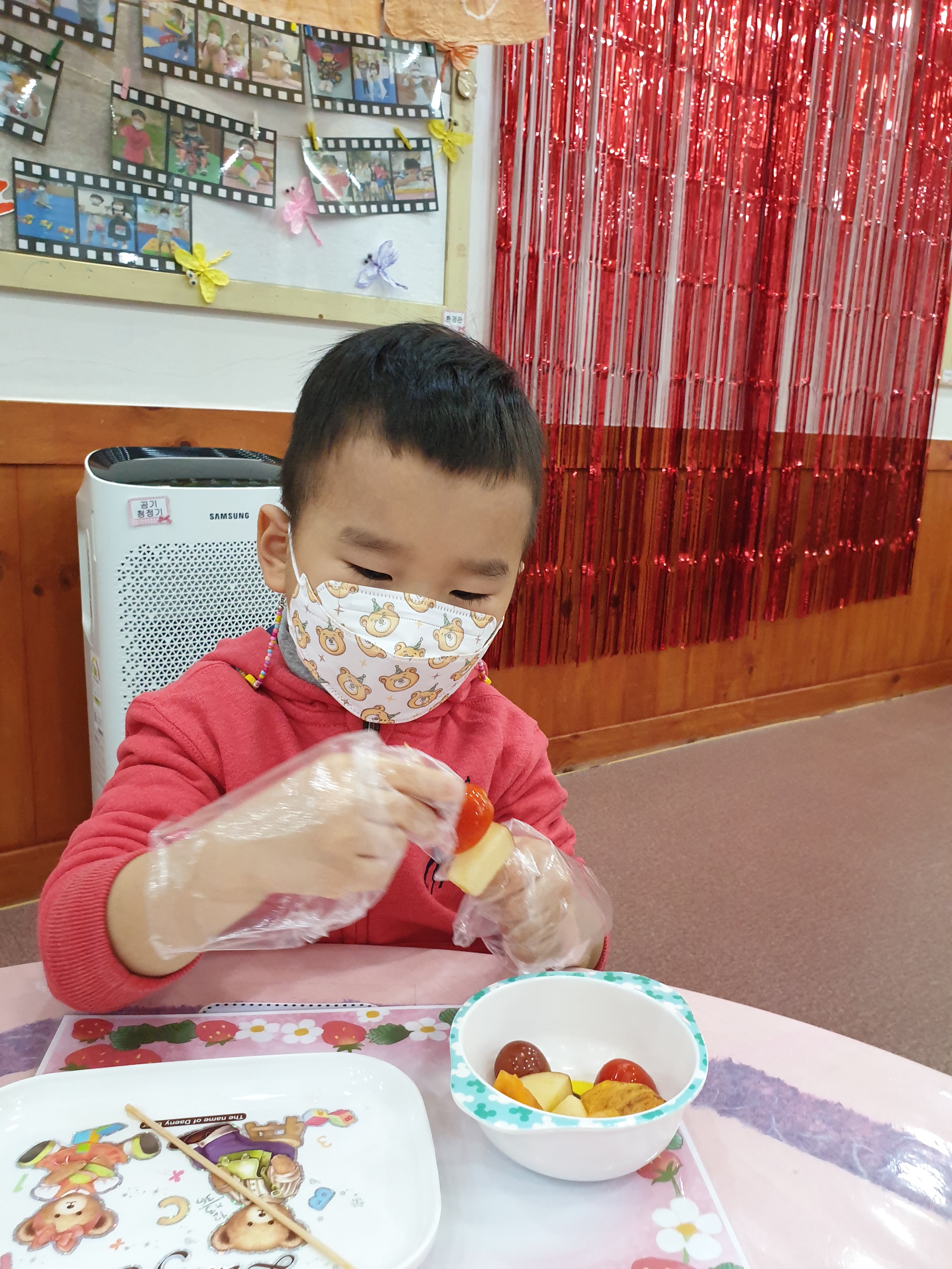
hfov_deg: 53.1
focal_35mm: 26
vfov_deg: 67.3
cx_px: 476
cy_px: 634
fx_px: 953
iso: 320
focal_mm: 4.3
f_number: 2.4
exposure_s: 1/60
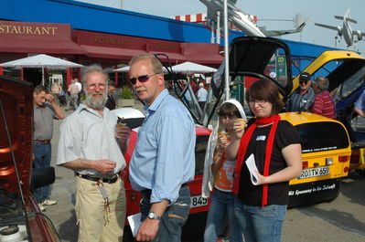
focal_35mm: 46
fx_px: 471
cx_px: 182
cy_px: 121
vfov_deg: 28.9
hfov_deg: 42.4
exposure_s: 1/500
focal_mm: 31
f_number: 11
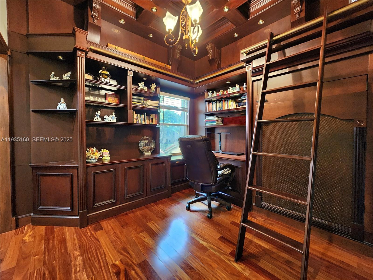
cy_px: 140
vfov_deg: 89.9
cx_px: 186
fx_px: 140
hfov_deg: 106.2
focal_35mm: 13
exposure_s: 1/24
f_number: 2.2
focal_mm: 2.2
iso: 640
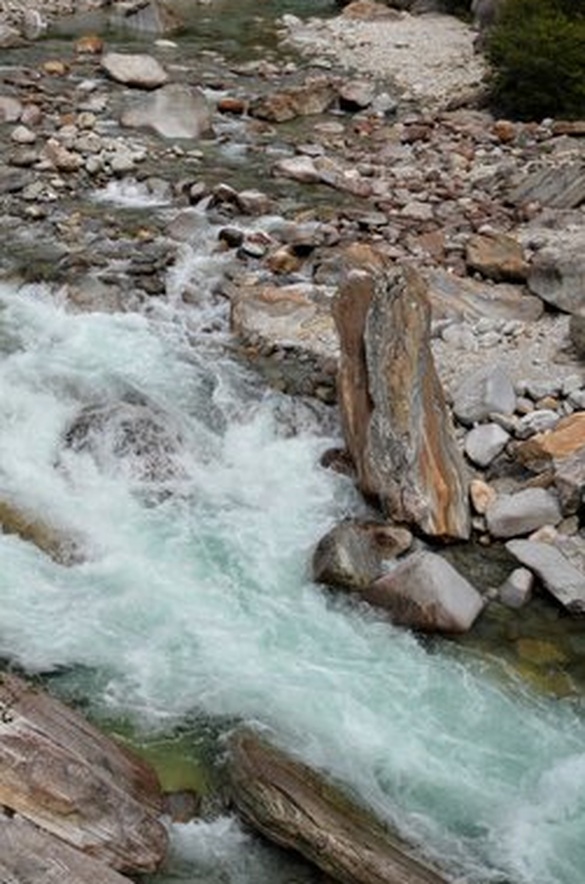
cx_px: 56
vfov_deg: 32.4
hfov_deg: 23.1
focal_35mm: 57
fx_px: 1396
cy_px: 2
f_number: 9
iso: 320
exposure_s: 1/320
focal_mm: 18
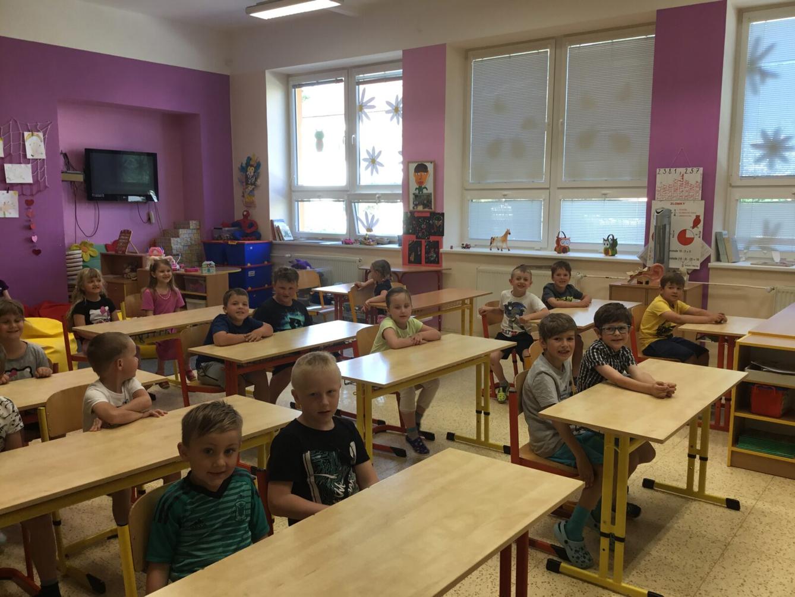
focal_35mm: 31
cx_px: 398
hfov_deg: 58.3
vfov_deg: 45.5
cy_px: 298
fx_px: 712
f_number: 2.4
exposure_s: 1/50
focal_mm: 3.3
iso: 32
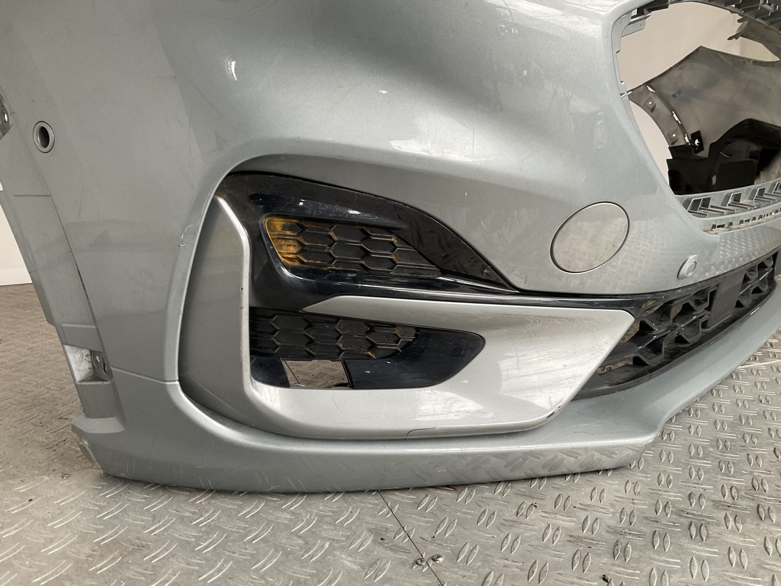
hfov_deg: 61.7
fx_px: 654
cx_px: 390
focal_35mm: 29
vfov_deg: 48.2
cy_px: 293
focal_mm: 3
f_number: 1.8
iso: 50
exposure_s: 1/100
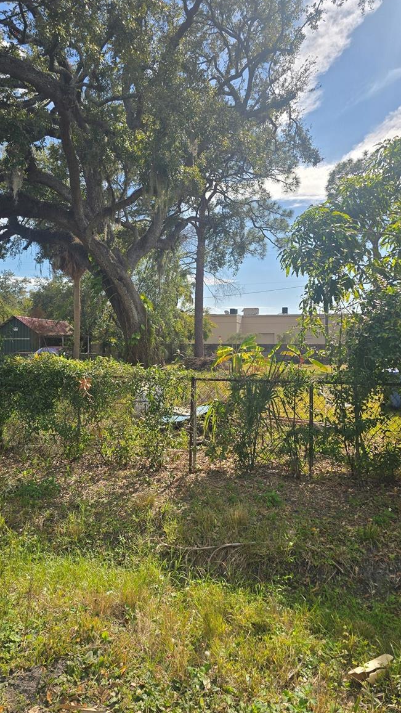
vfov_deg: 71.9
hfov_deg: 44.3
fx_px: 491
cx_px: 179
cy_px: 353
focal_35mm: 26
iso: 12
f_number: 1.7
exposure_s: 1/866
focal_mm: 6.3
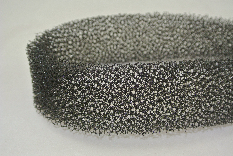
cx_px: 116
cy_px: 78
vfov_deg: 27.6
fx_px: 318
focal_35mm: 49
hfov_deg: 40.3
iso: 220
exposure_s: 1/60
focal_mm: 18.2
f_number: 4.5
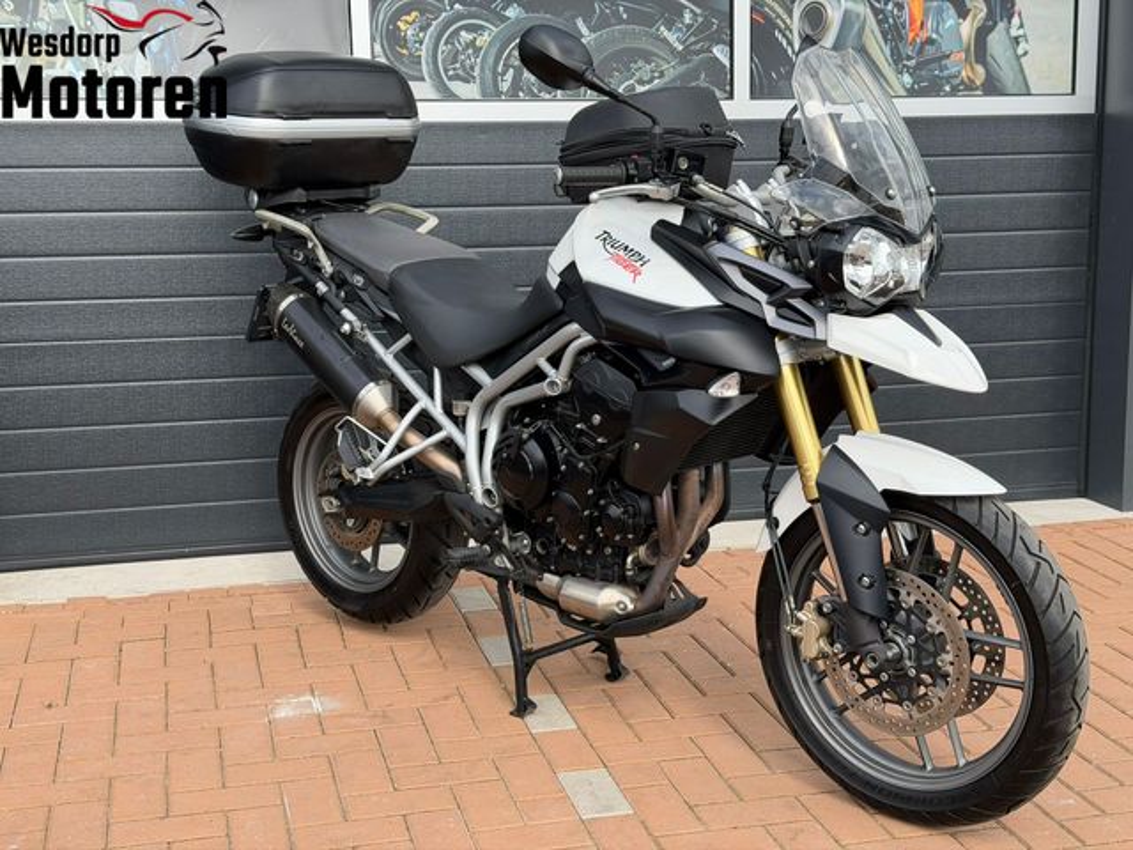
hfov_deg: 39.7
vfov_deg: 30.3
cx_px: 566
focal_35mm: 48
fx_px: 1571
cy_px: 425
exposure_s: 1/1403
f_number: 1.78
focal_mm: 6.76
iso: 80
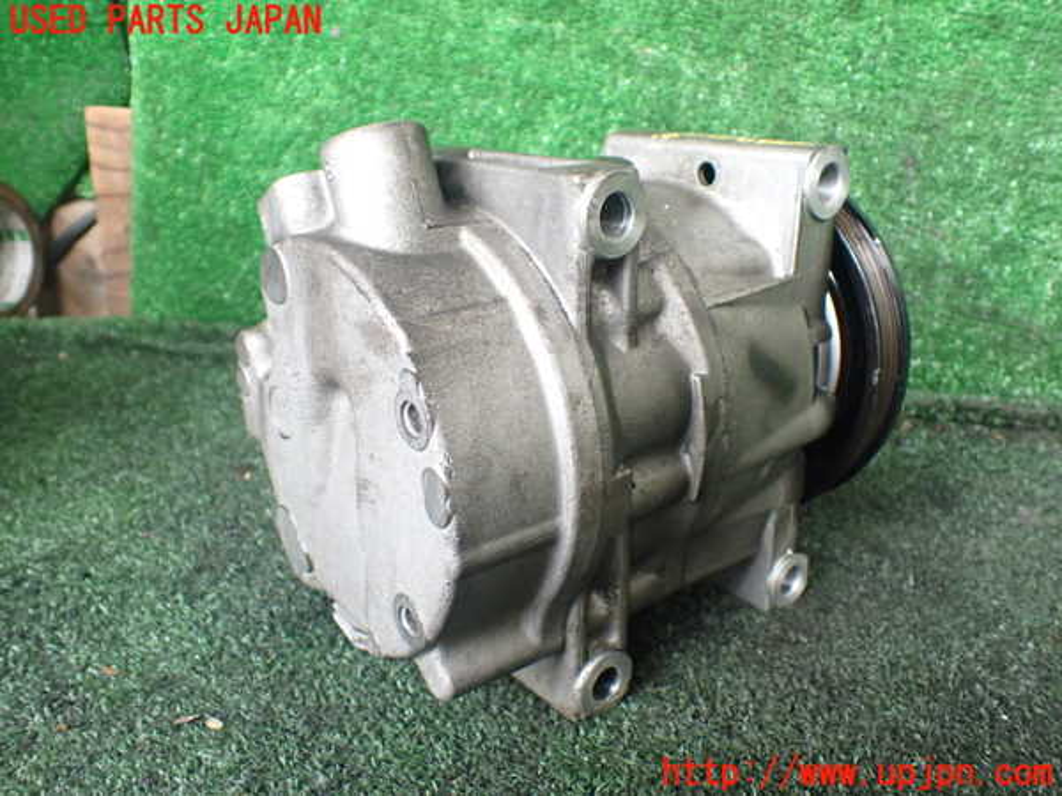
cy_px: 398
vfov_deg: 46.8
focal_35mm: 30
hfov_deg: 60.0
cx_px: 531
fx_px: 920
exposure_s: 1/125
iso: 640
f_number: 2.3
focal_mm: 5.4
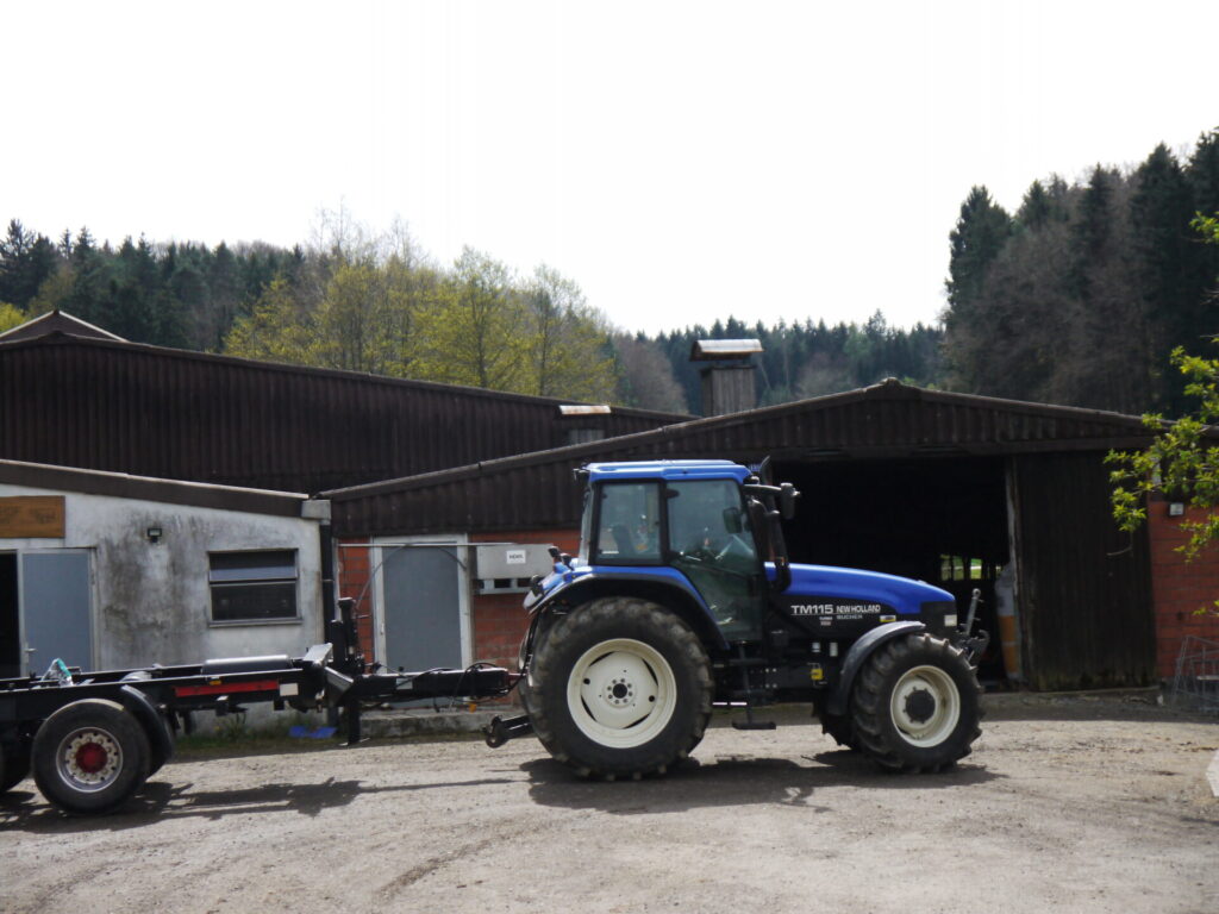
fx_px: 2958
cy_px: 457
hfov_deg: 23.3
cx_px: 610
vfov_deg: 17.6
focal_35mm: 84
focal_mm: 42
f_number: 5.6
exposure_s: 1/1600
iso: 400
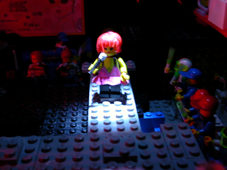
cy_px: 85
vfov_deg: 29.7
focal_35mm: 49
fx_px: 321
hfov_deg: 38.9
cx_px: 114
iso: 200
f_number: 3.2
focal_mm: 7.5
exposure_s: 1/3.8
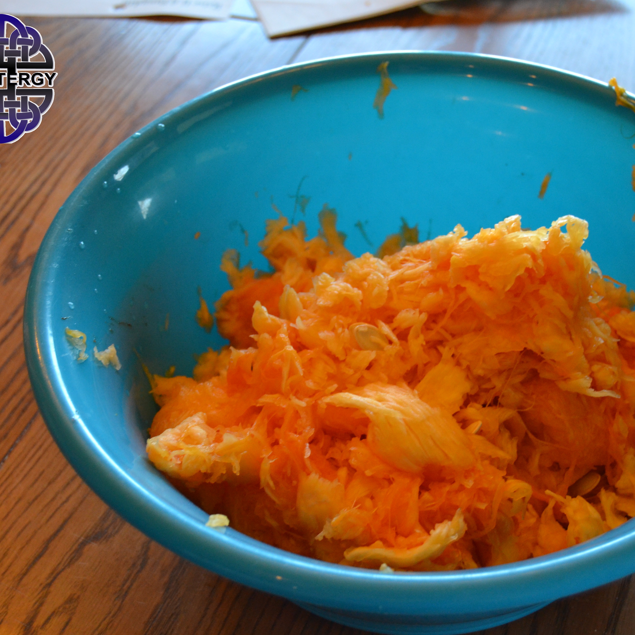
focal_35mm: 62
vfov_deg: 27.7
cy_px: 321
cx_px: 404
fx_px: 1287
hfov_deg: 27.6
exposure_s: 1/60
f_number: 4.5
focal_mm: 32
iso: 1100
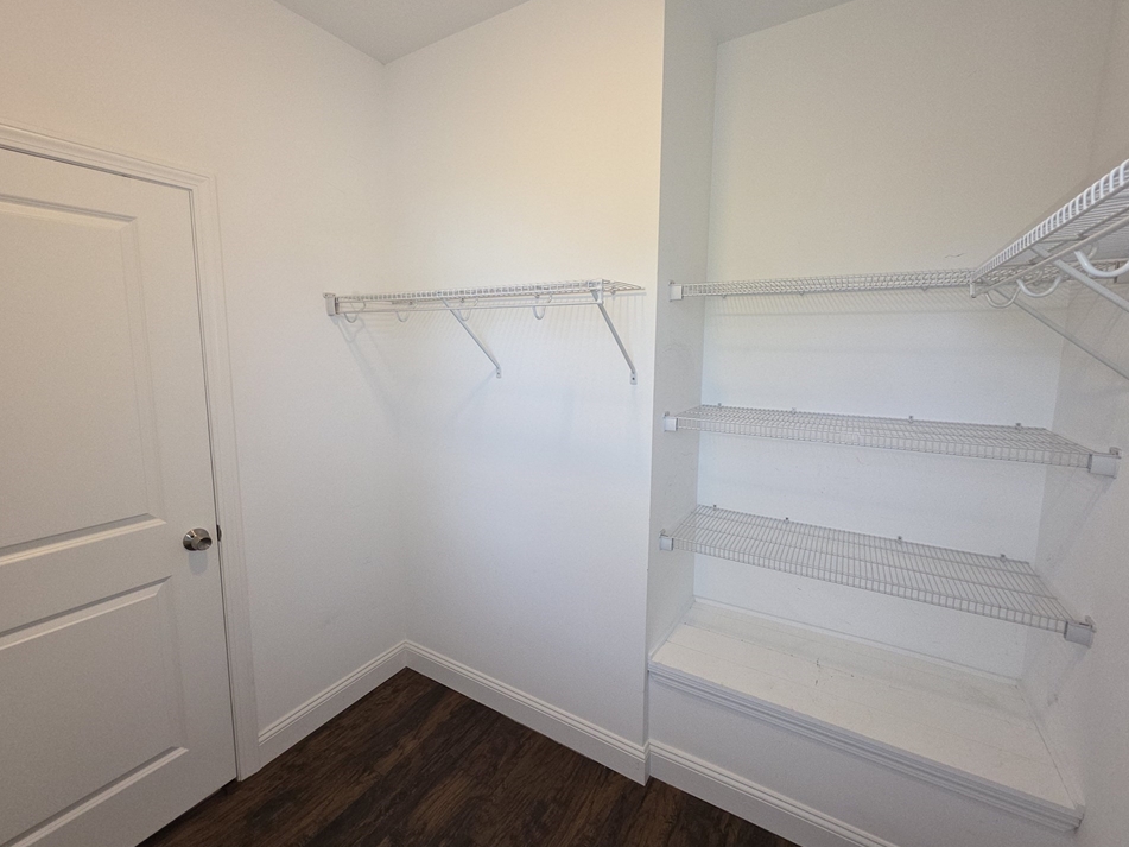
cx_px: 570
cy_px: 405
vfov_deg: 85.6
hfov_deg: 102.1
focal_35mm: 14
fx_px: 457
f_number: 1.9
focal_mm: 2.2
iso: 100
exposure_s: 1/60
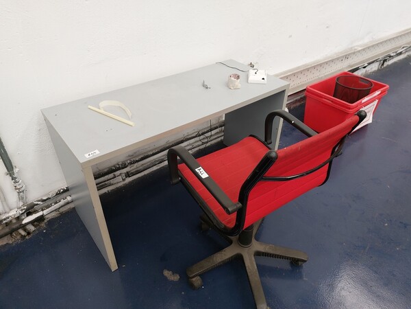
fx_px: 285
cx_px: 206
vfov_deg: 56.8
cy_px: 154
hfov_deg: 71.6
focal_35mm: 24
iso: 250
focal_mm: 5.23
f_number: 1.8
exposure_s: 1/60
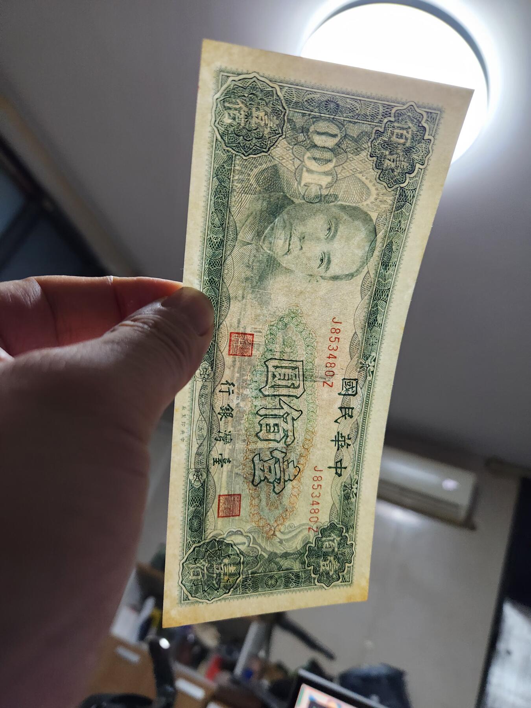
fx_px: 470
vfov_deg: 73.9
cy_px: 354
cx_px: 266
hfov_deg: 58.9
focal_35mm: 23
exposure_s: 1/100
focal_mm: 5.4
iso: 640
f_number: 1.8
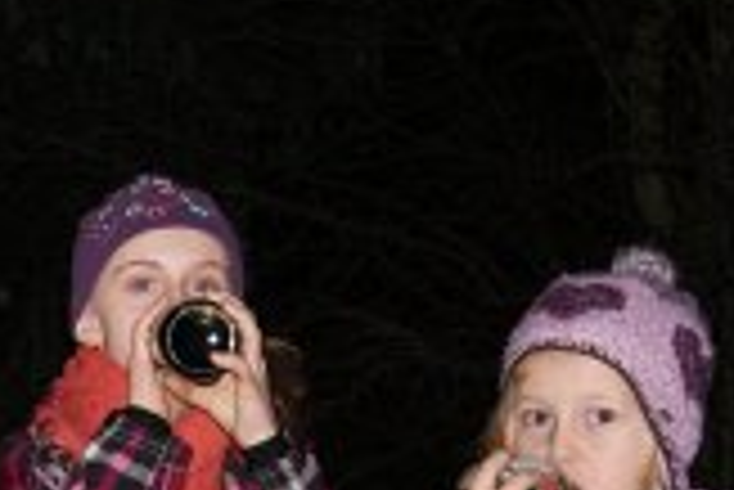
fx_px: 2877
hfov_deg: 13.8
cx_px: -297
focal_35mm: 141
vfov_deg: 9.7
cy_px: 463
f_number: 5.6
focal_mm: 24
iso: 400
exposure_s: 1/60
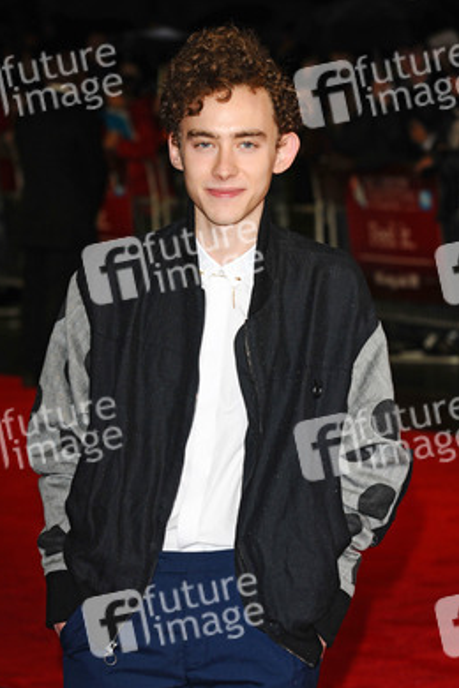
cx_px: 225
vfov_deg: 16.7
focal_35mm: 123
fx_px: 2352
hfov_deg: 11.1
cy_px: 351
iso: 320
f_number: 4.5
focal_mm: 80
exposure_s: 1/160
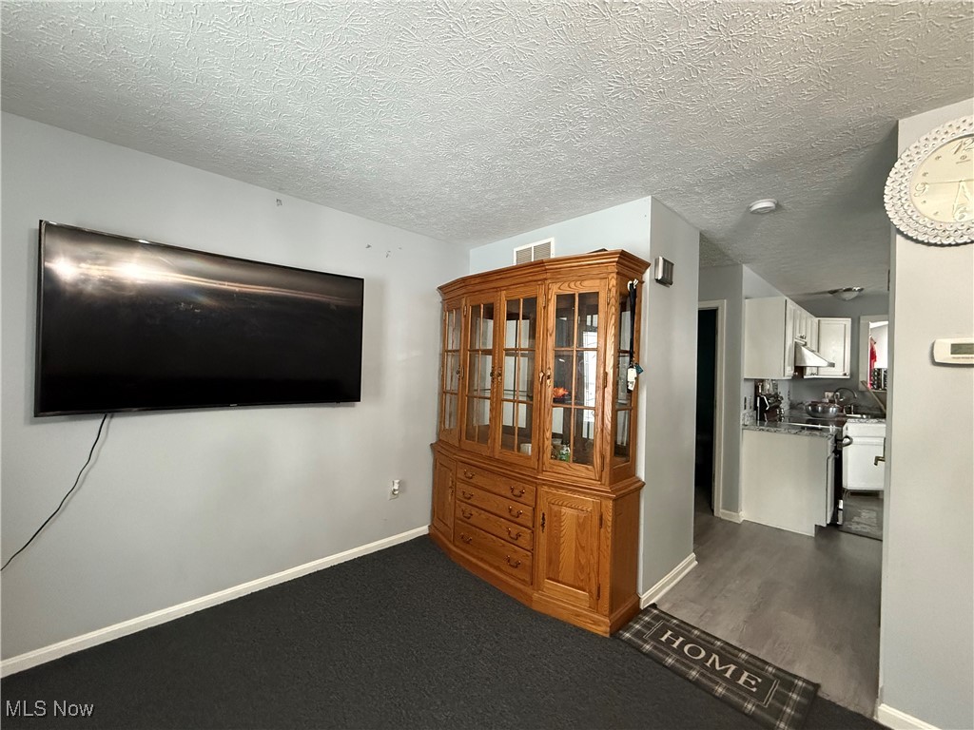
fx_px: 394
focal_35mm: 14
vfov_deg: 85.7
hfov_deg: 102.1
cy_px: 365
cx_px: 487
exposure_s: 1/60
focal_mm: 2.22
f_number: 2.2
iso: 1000
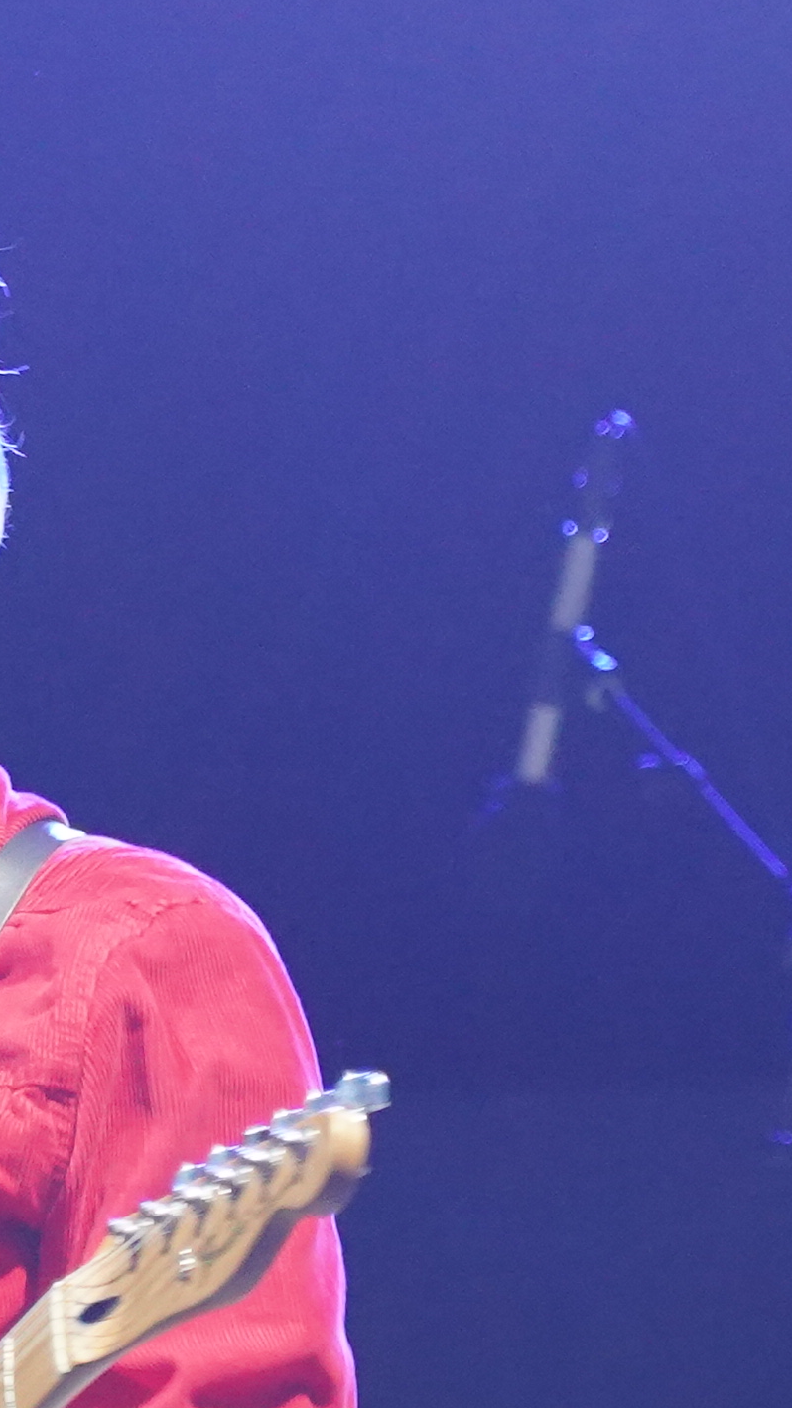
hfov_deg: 2.6
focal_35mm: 465
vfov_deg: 4.6
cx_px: -731
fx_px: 17364
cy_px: 1330
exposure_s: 1/125
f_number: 4
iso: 5000
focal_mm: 105
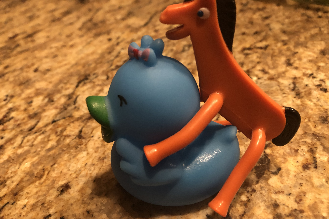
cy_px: 100
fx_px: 274
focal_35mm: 30
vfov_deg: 43.6
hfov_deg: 61.9
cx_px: 169
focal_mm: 3.99
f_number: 1.8
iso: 100
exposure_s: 1/13
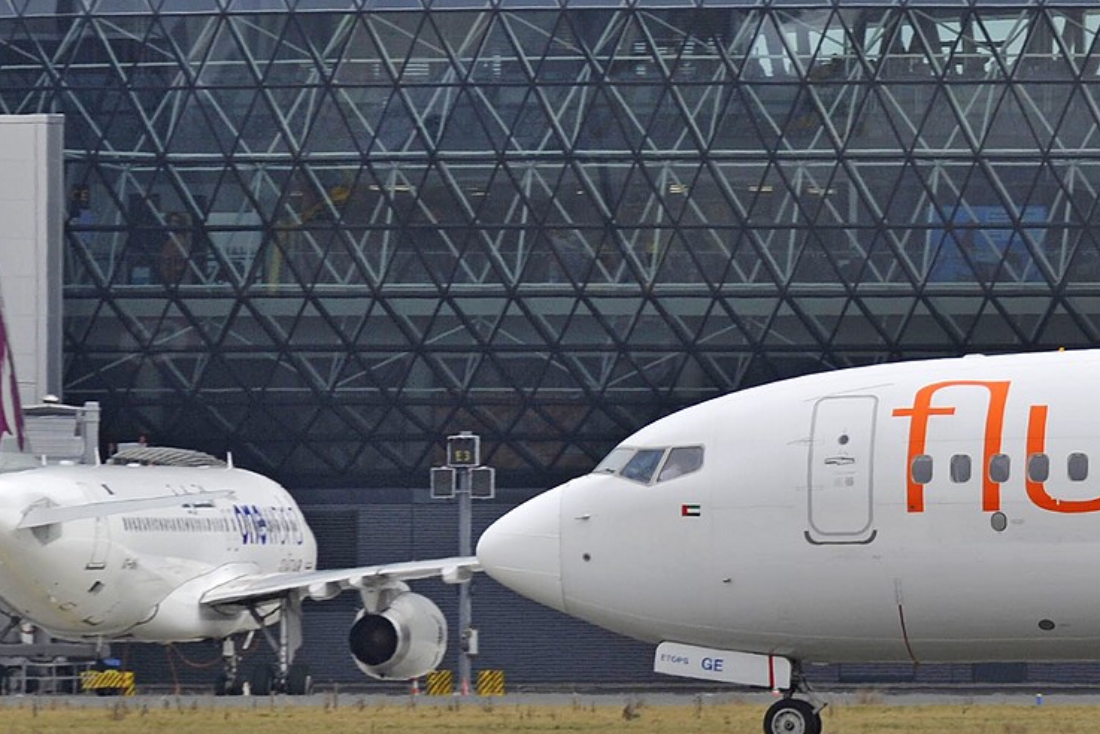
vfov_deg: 1.6
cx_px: 913
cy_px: 46
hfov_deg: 2.4
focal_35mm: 868
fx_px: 26531
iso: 320
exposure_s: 1/500
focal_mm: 400
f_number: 9
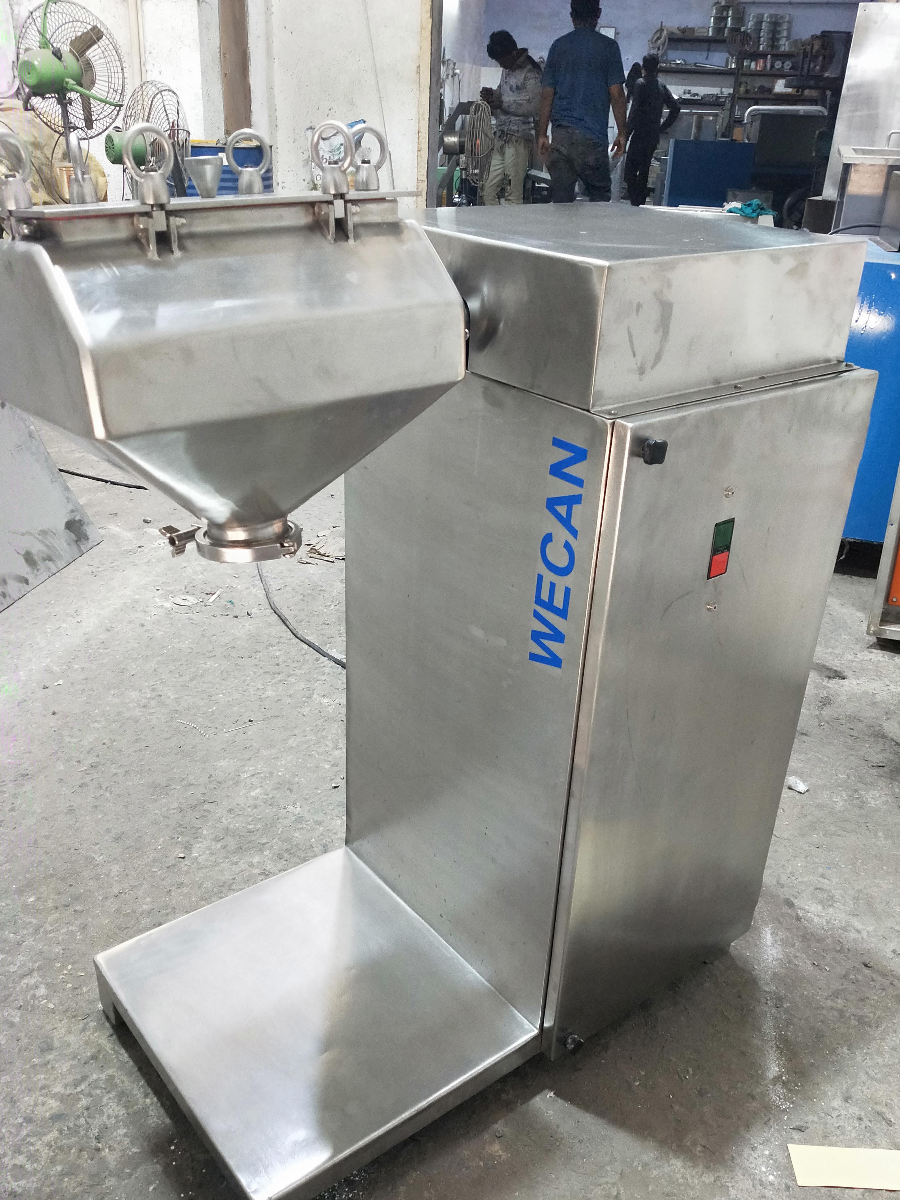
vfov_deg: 69.3
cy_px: 650
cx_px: 445
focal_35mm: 25
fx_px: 867
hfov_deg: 54.9
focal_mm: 3.99
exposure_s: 1/33
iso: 1077
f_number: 1.7
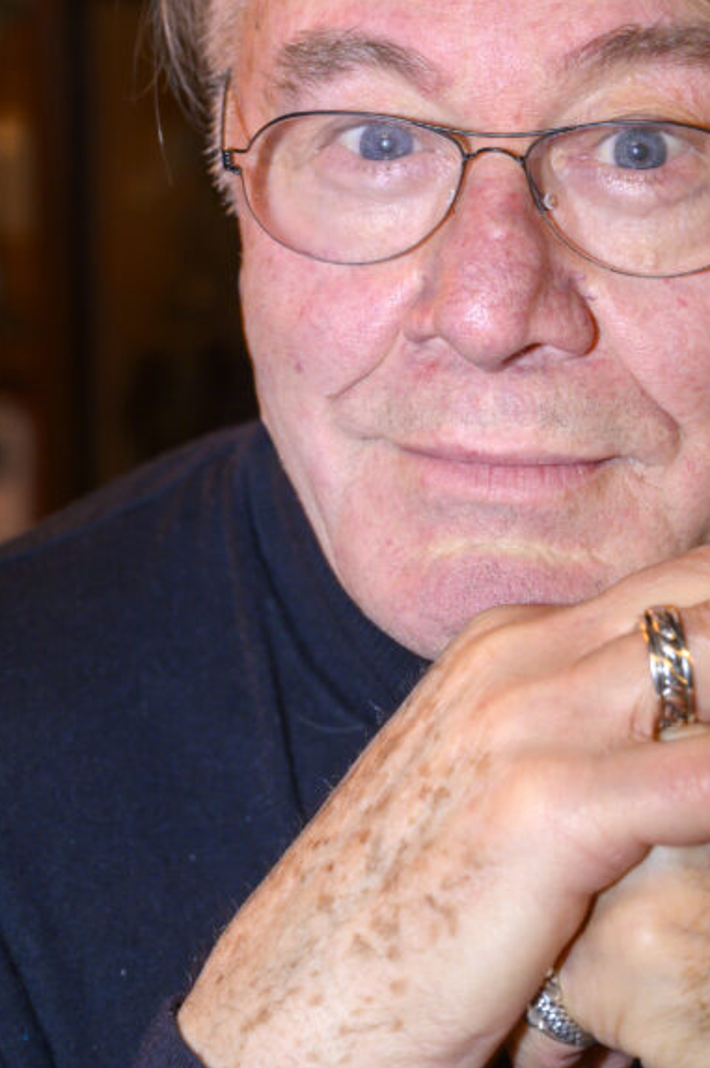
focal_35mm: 100
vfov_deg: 20.4
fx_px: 2963
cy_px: 473
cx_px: 487
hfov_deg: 13.6
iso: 800
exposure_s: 1/60
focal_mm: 56
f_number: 5
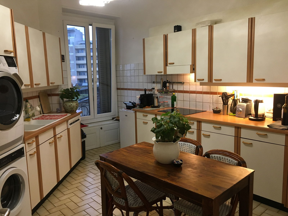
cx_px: 144
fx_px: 241
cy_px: 108
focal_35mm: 29
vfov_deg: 48.2
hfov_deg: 61.7
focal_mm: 4.15
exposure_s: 1/33
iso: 200
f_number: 2.2
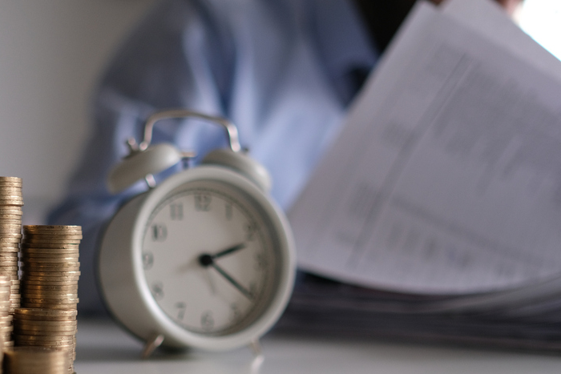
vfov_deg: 22.5
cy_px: 256
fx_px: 935
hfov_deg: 33.3
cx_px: 215
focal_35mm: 60
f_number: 1.4
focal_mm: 23
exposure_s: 1/300
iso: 400
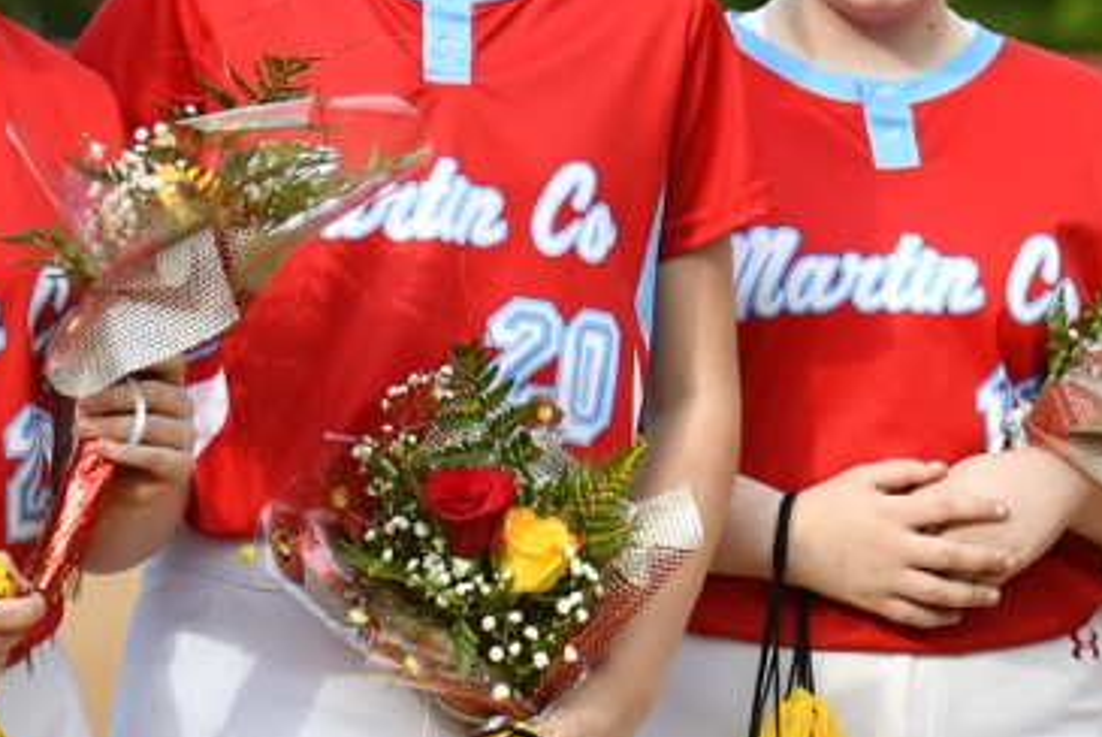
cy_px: 399
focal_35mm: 419
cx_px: 562
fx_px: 12825
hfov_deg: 4.9
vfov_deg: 3.3
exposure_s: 1/800
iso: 100
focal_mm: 85
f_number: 2.8
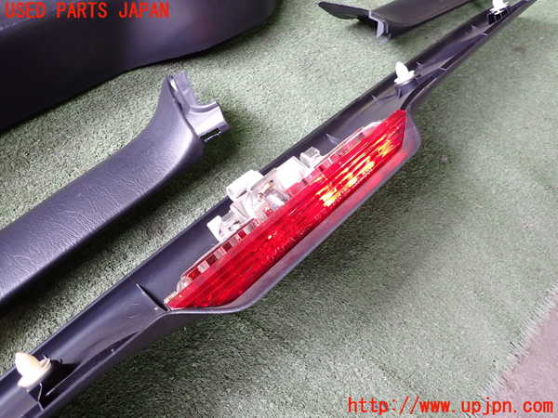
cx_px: 279
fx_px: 403
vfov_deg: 54.9
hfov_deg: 69.4
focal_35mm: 25
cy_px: 209
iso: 200
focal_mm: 4.5
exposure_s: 1/40
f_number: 2
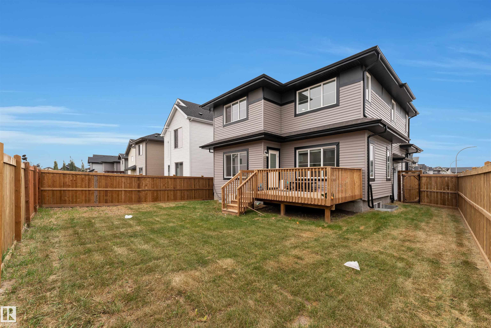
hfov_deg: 104.3
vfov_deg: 81.2
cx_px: 246
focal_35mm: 14
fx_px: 191
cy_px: 164
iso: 200
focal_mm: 14
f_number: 6.3
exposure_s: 1/250
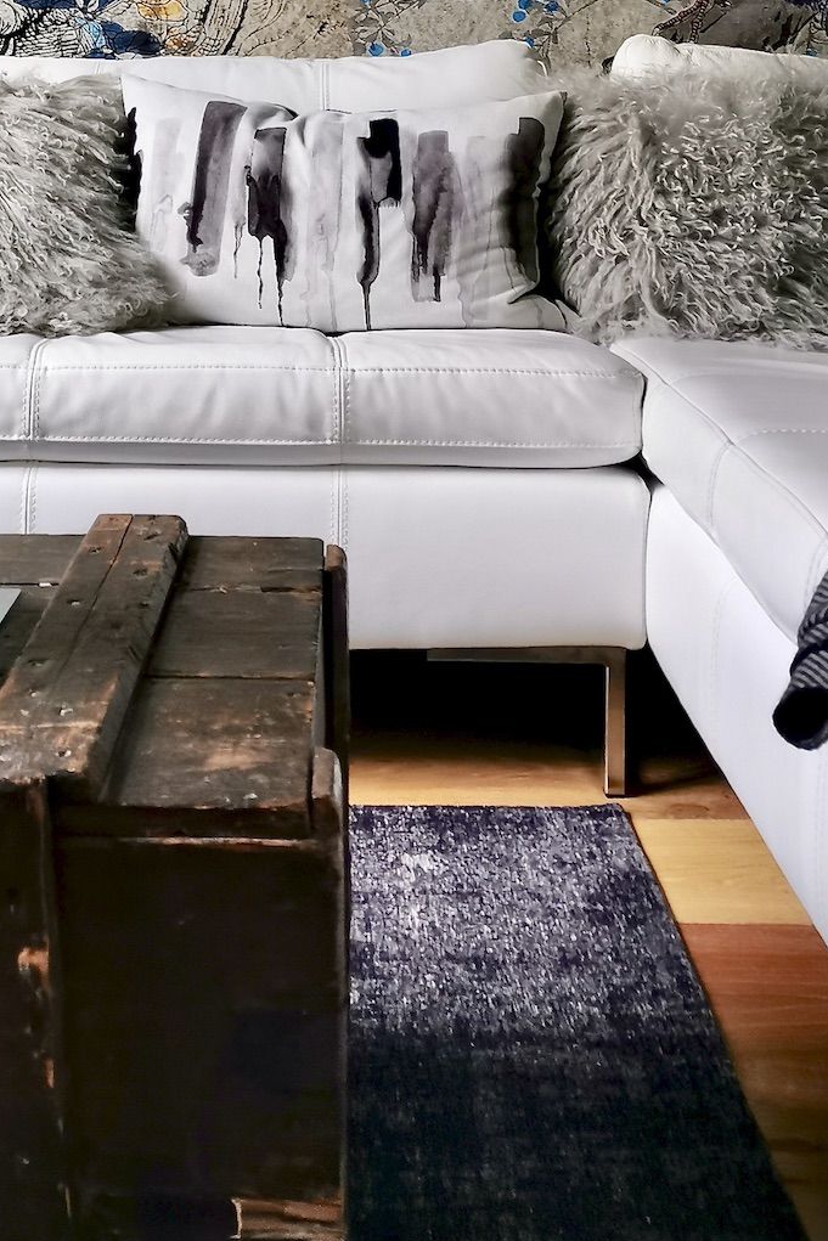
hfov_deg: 24.5
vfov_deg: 34.1
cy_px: 106
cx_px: 280
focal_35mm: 55
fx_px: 1897
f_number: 1.8
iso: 400
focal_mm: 5.58
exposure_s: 1/33.3
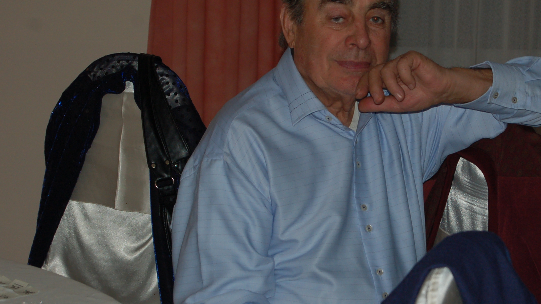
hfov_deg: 15.7
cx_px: 351
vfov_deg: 8.9
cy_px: 162
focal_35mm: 137
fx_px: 1963
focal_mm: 55
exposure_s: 1/60
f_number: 5.6
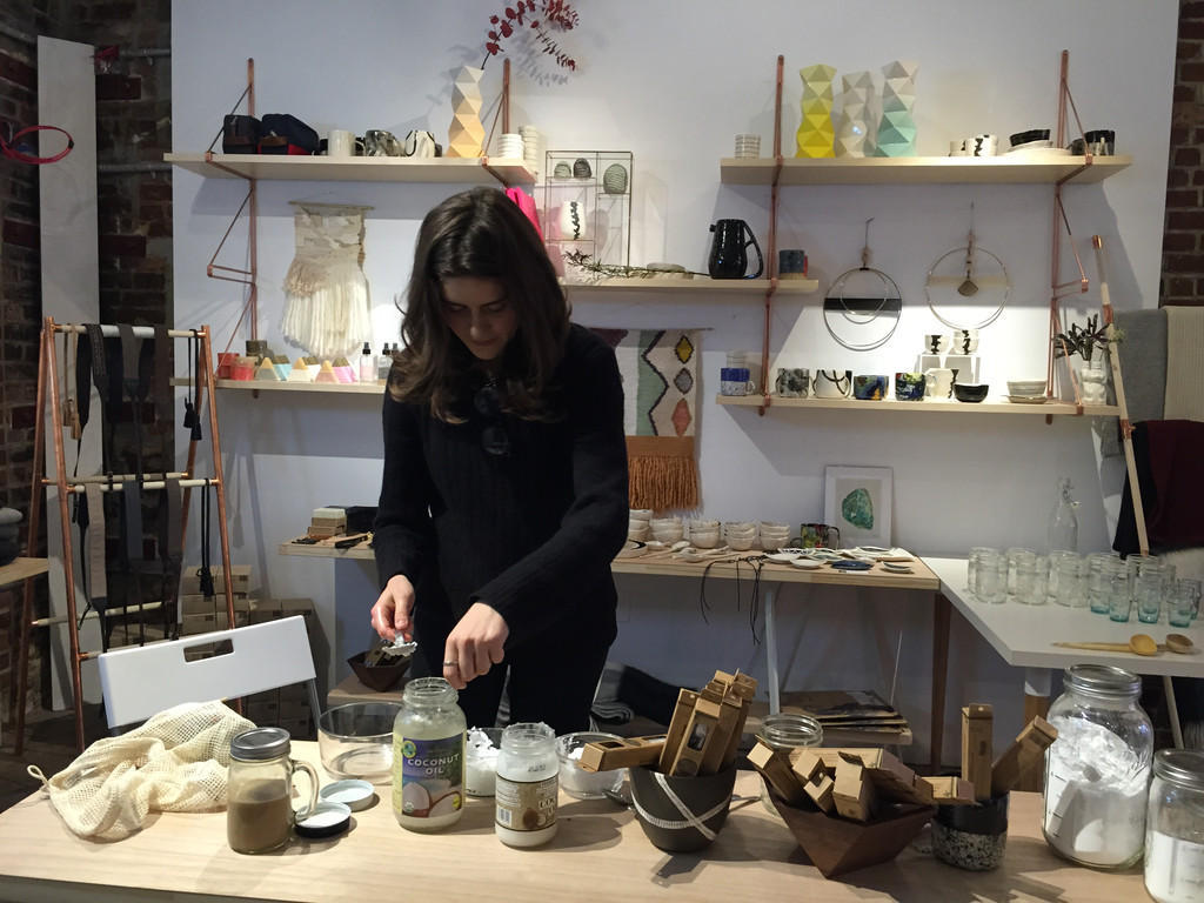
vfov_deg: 48.2
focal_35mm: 29
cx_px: 602
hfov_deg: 61.7
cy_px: 452
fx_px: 1009
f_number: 2.2
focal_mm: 4.15
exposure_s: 1/30
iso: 125
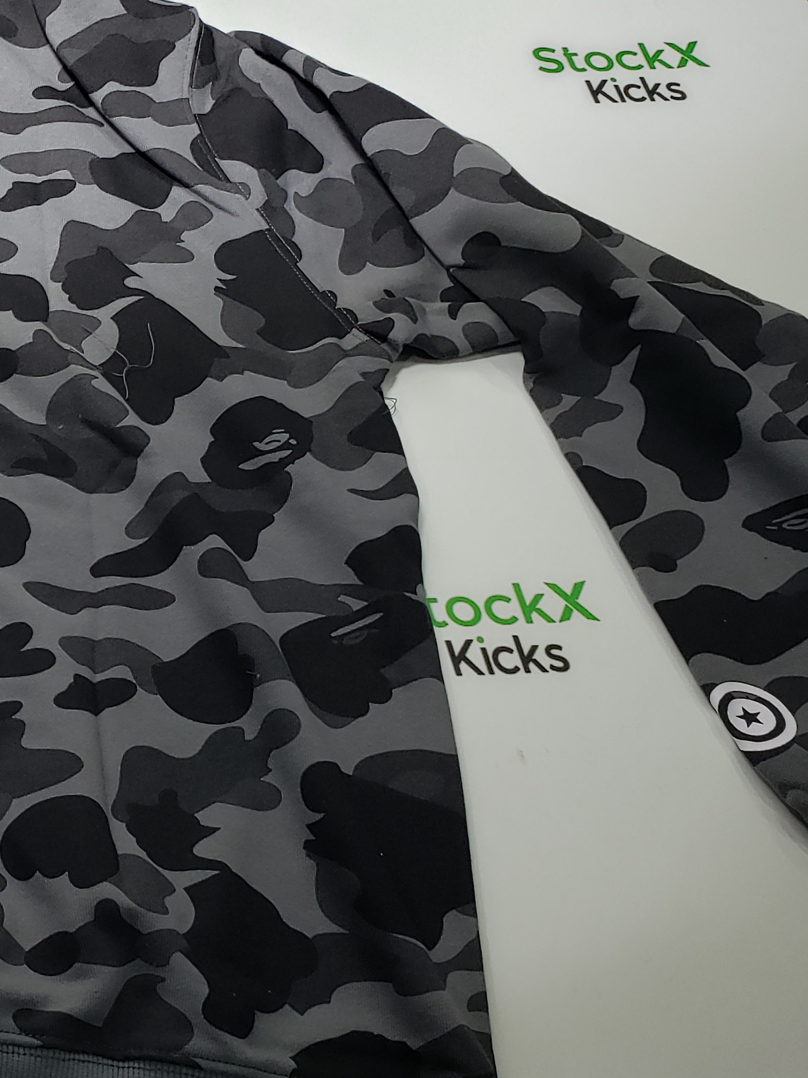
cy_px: 489
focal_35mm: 56
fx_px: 1743
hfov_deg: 22.8
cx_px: -282
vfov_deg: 34.3
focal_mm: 4.3
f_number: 2.4
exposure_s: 1/100
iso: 80
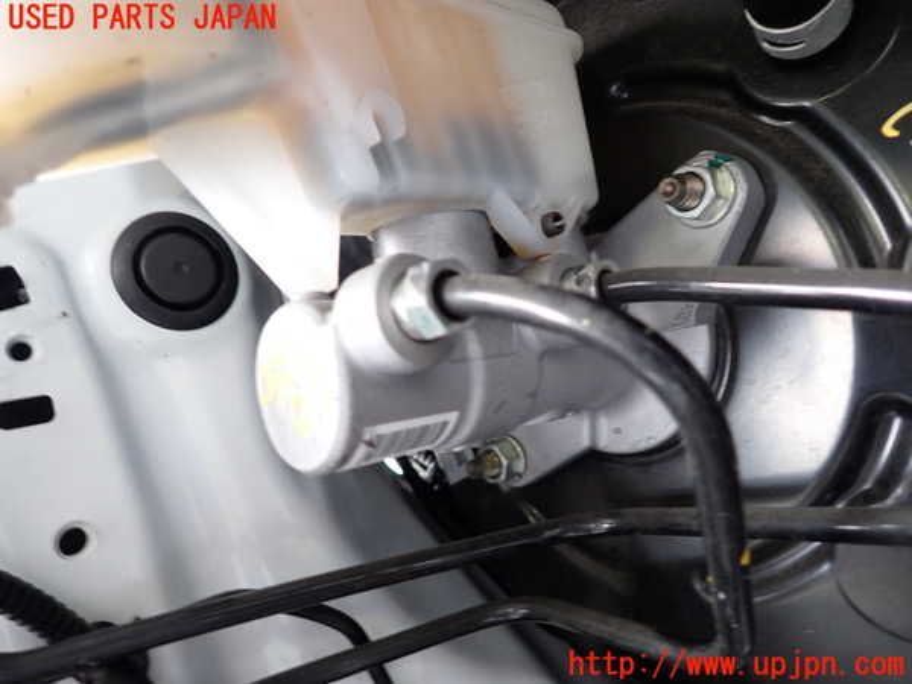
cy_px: 342
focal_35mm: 25
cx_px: 456
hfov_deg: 69.4
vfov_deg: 54.9
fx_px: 659
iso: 200
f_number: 2
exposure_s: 1/30
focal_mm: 4.5
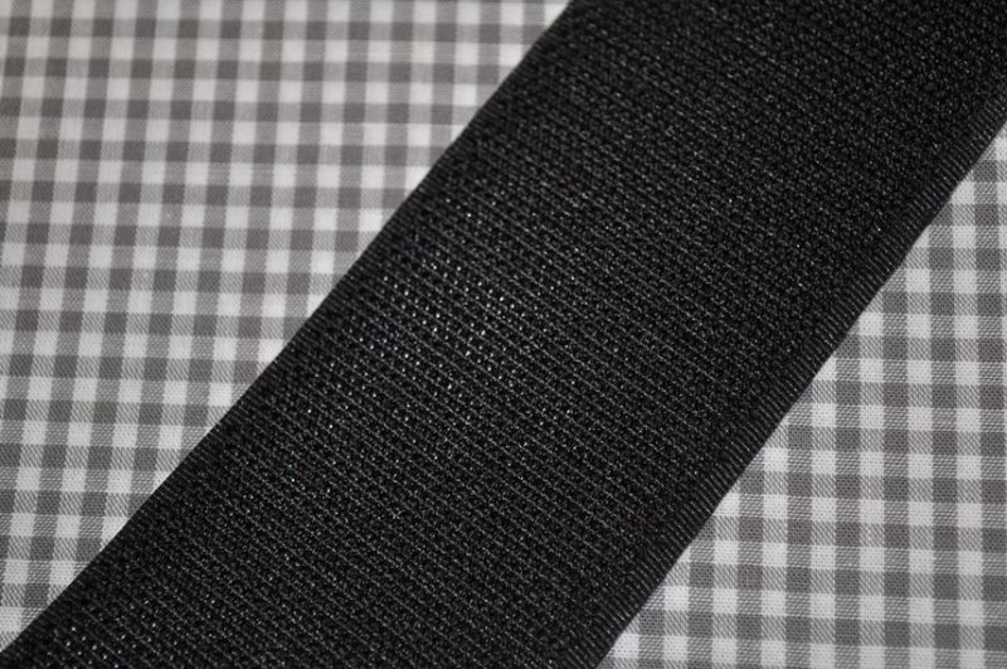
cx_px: 504
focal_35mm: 69
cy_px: 334
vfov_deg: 19.7
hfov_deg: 29.3
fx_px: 1927
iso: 250
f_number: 5.3
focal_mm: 46
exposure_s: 1/60
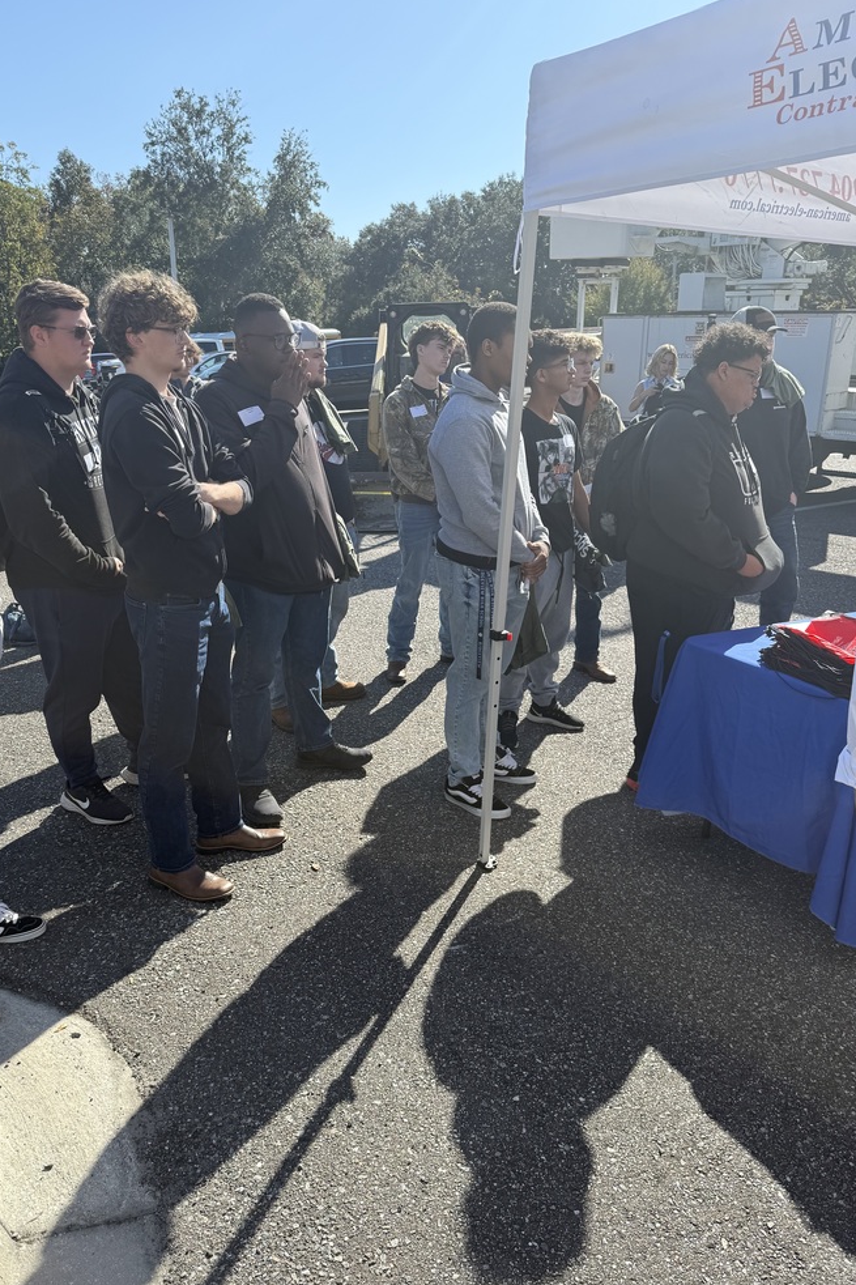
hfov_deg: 49.5
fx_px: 928
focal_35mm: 26
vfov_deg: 69.4
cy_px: 661
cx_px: 397
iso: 80
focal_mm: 6.76
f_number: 1.78
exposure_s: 1/2232
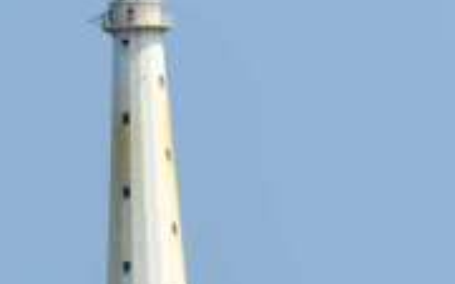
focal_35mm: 677
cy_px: 410
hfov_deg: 3.1
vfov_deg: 1.9
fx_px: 8392
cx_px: 261
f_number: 13
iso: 100
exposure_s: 1/160
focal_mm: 150
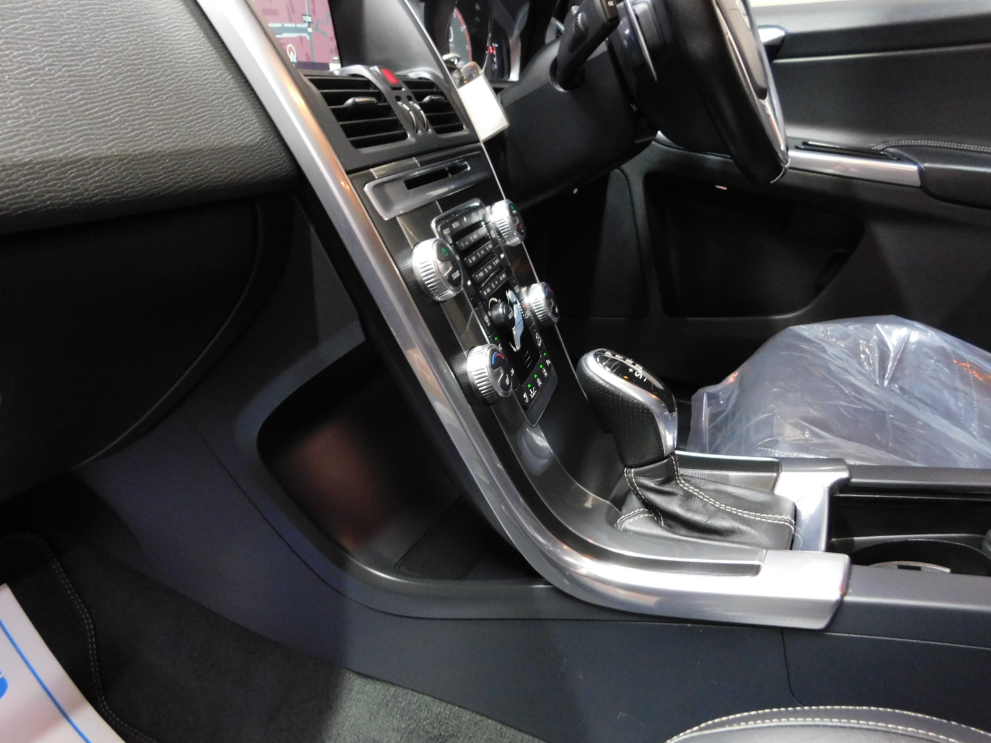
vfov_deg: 58.9
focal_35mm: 23
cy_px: 372
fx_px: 658
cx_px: 496
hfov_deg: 73.9
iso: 560
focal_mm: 4
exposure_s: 1/8
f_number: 3
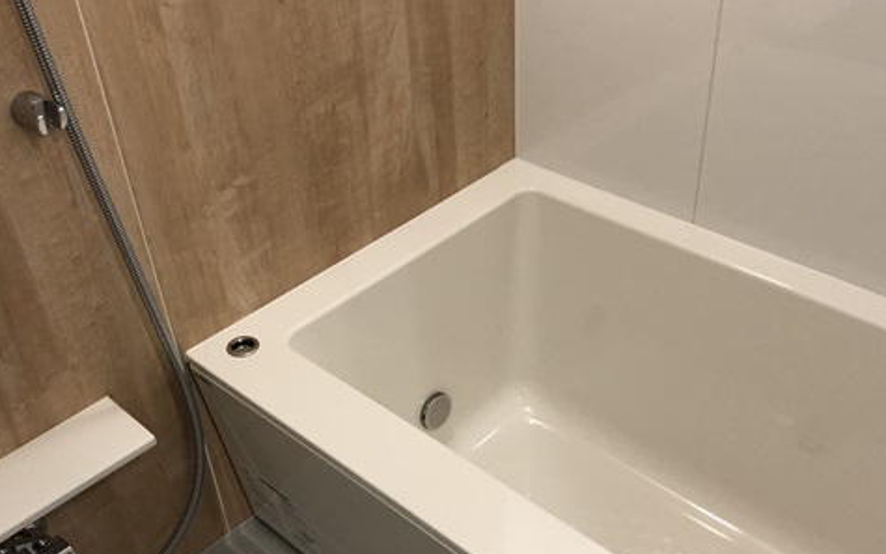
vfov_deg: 31.8
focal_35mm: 40
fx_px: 966
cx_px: 440
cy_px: 354
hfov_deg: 49.3
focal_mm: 3.99
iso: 40
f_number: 1.8
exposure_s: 1/25
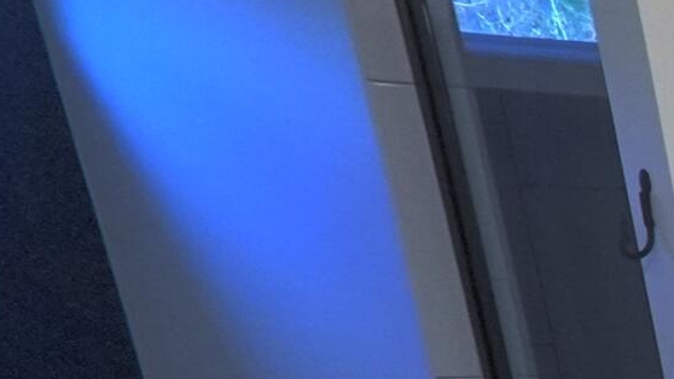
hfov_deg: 12.2
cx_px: 1681
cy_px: 1004
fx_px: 2413
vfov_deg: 8.1
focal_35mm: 135
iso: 4000
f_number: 11
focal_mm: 16
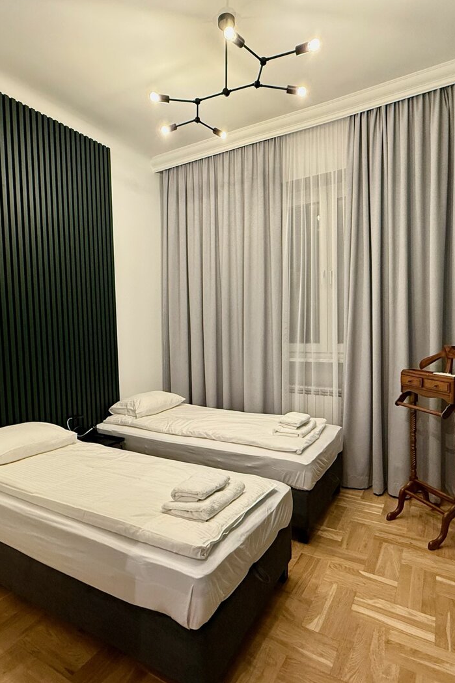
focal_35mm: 20
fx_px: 379
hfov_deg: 61.9
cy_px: 348
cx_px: 228
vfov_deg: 84.0
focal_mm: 2.22
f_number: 2.2
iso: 320
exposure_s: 1/50
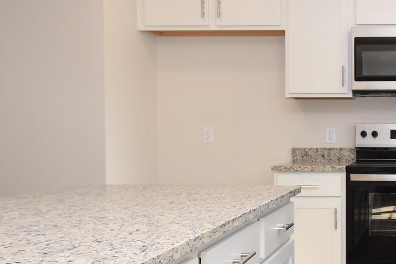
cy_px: 130
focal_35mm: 53
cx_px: 412
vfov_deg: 25.5
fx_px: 583
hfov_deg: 33.7
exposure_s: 1/100
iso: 200
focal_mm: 12
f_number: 5
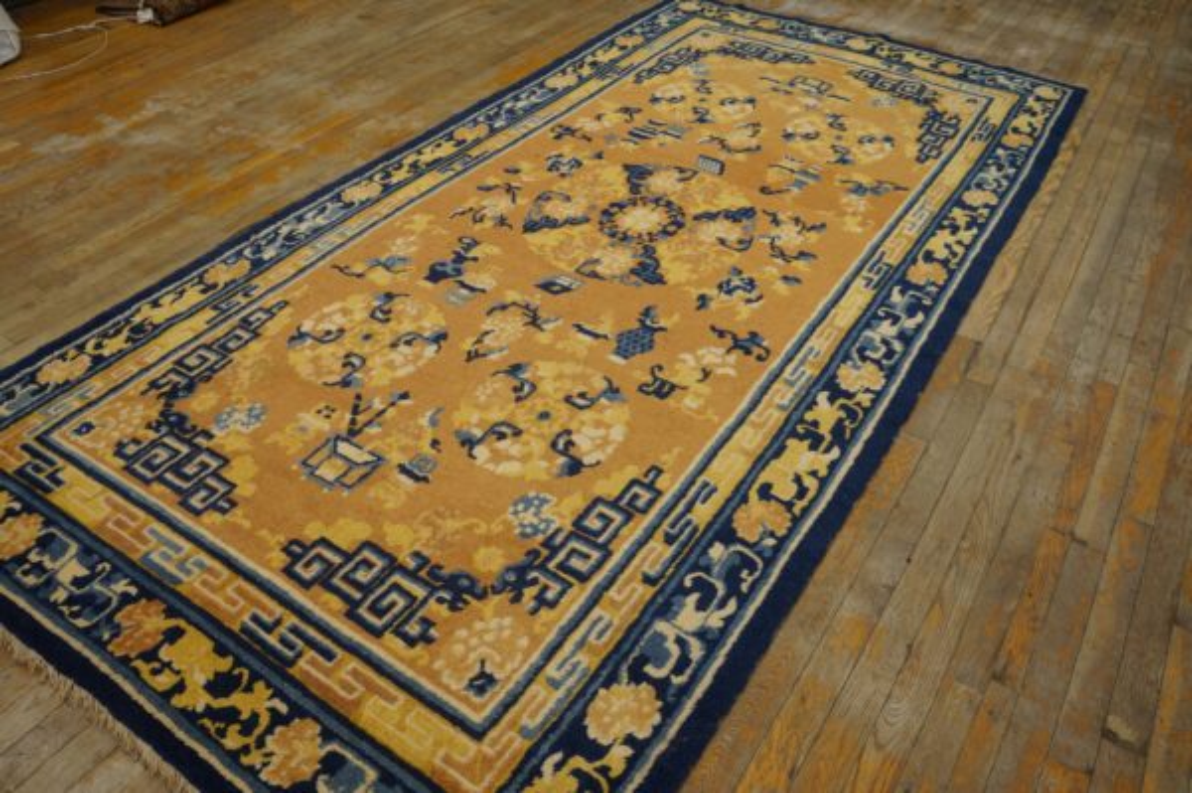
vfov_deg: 47.9
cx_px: 596
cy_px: 396
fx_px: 893
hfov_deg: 67.4
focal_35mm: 27
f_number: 4
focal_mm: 18
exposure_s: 1/60
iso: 400
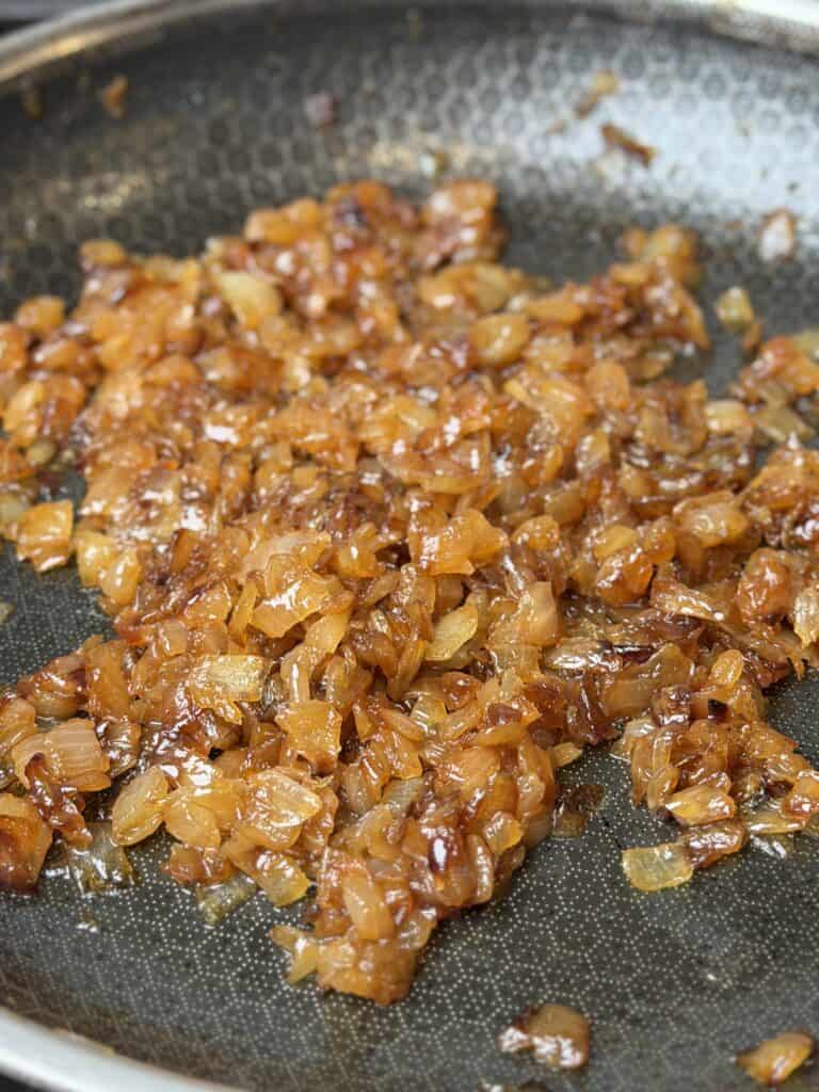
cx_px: 410
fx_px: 1514
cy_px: 546
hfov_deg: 30.3
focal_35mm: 48
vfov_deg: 39.7
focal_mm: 6.76
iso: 80
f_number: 1.78
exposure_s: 1/60
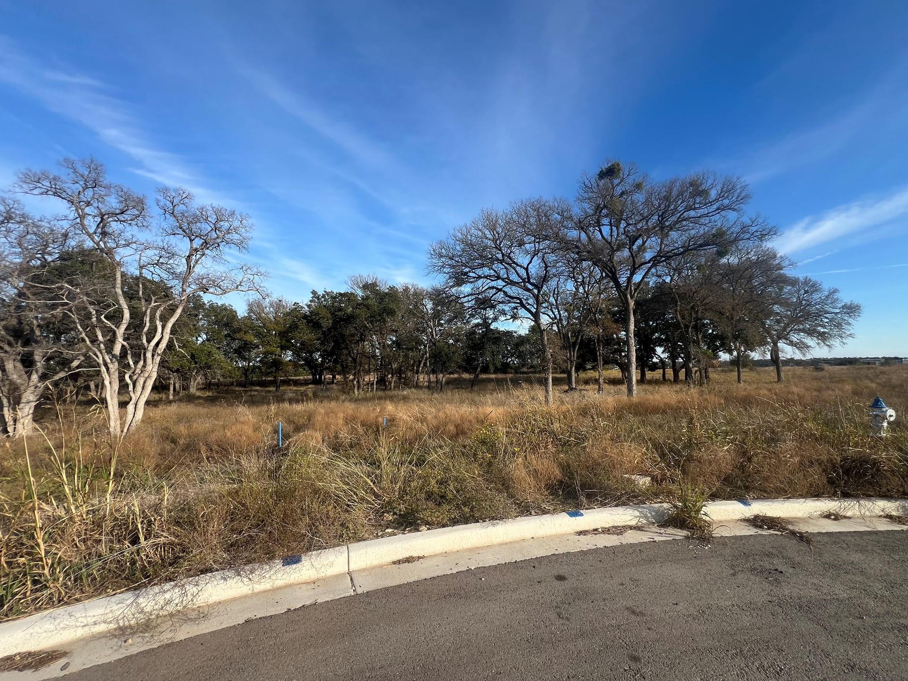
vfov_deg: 85.7
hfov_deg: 102.0
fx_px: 367
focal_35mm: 14
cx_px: 479
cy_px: 346
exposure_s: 1/889
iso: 32
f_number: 1.8
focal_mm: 1.57
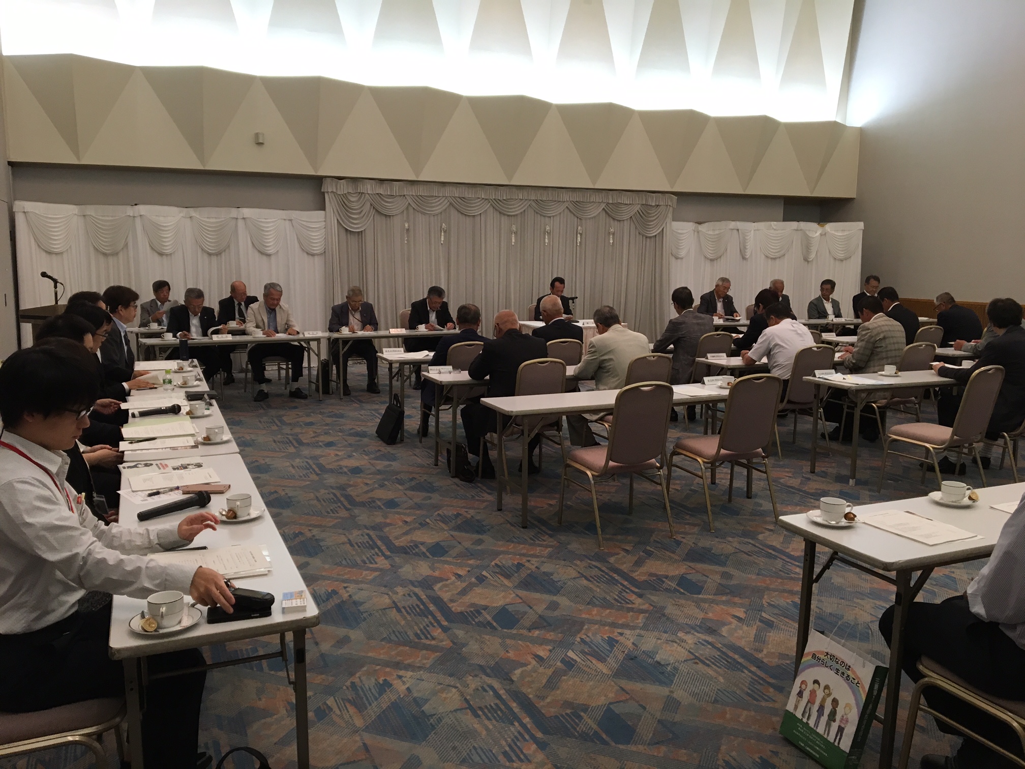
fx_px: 859
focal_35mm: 29
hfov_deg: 61.7
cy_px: 384
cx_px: 512
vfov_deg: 48.2
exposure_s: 1/30
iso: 80
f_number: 2.2
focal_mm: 4.15
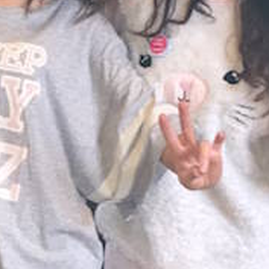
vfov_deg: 14.9
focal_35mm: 116
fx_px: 1020
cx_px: 44
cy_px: 219
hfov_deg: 14.9
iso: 125
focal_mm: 4.15
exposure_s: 1/30
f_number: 2.2
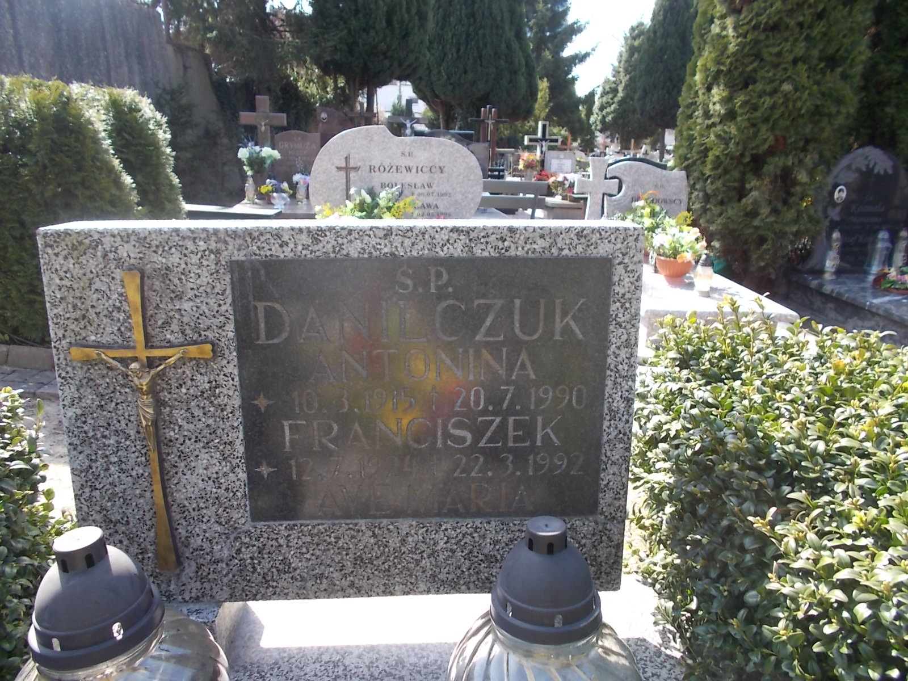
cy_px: 340
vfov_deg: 53.1
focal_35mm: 26
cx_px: 454
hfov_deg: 67.3
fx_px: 682
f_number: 3.2
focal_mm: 4.6
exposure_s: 1/160
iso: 80
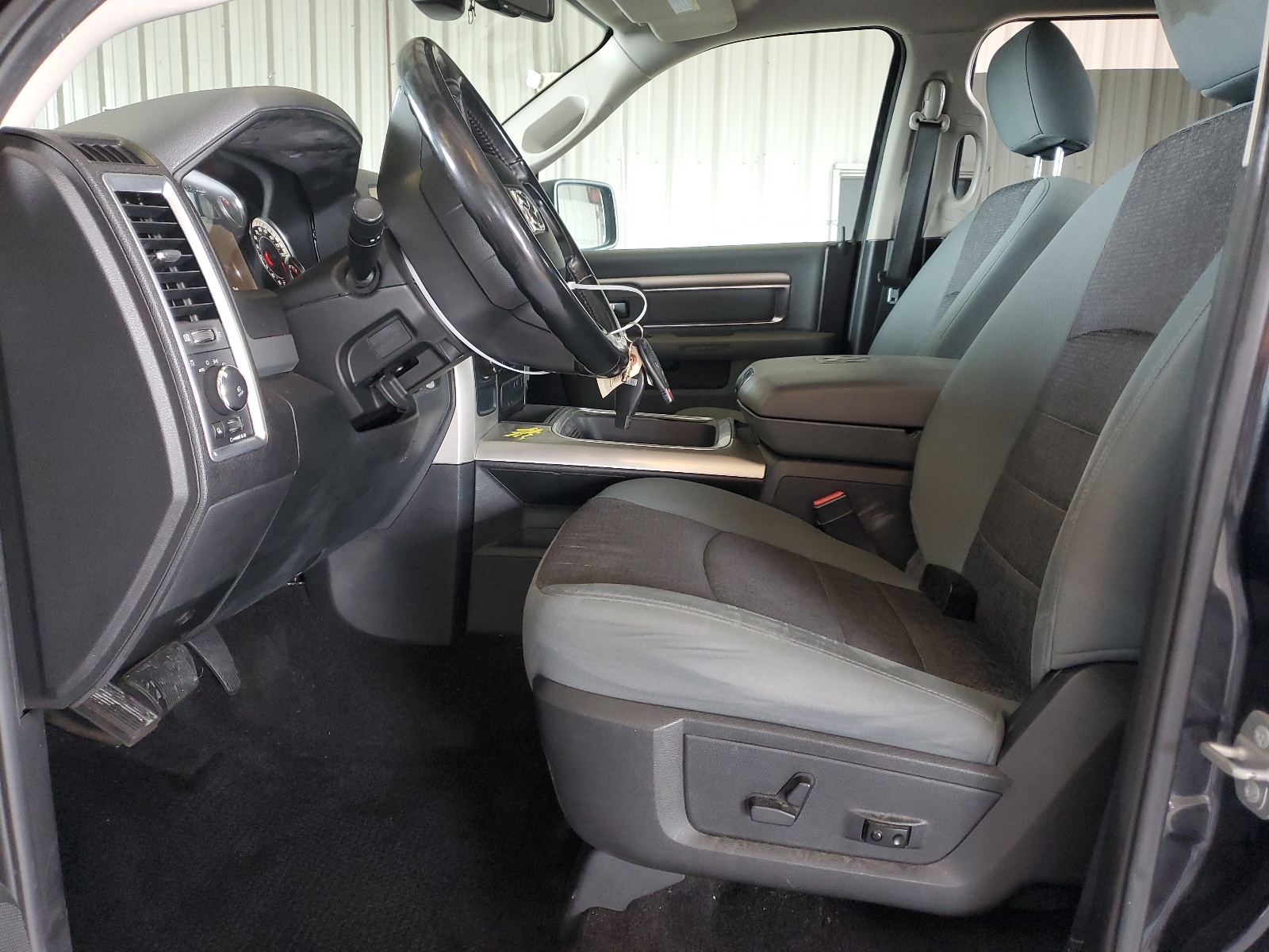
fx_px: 953
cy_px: 476
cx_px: 634
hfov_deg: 67.3
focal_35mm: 26
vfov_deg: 53.1
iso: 185
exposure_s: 1/60.2
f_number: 1.5
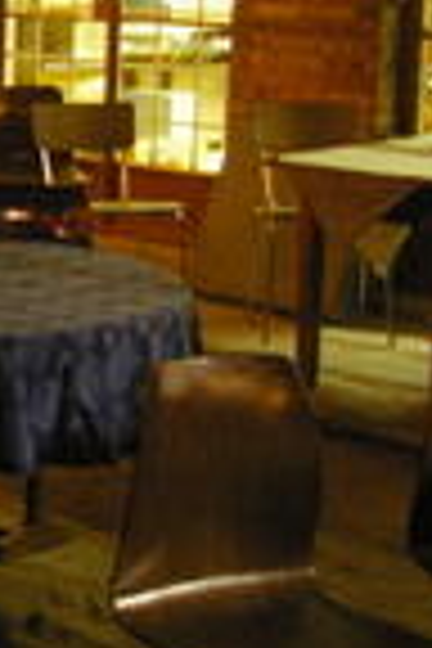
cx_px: -290
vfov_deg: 20.6
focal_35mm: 99
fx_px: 1774
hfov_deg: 12.9
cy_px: 198
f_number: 4
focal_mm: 21
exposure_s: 1/4
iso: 1600
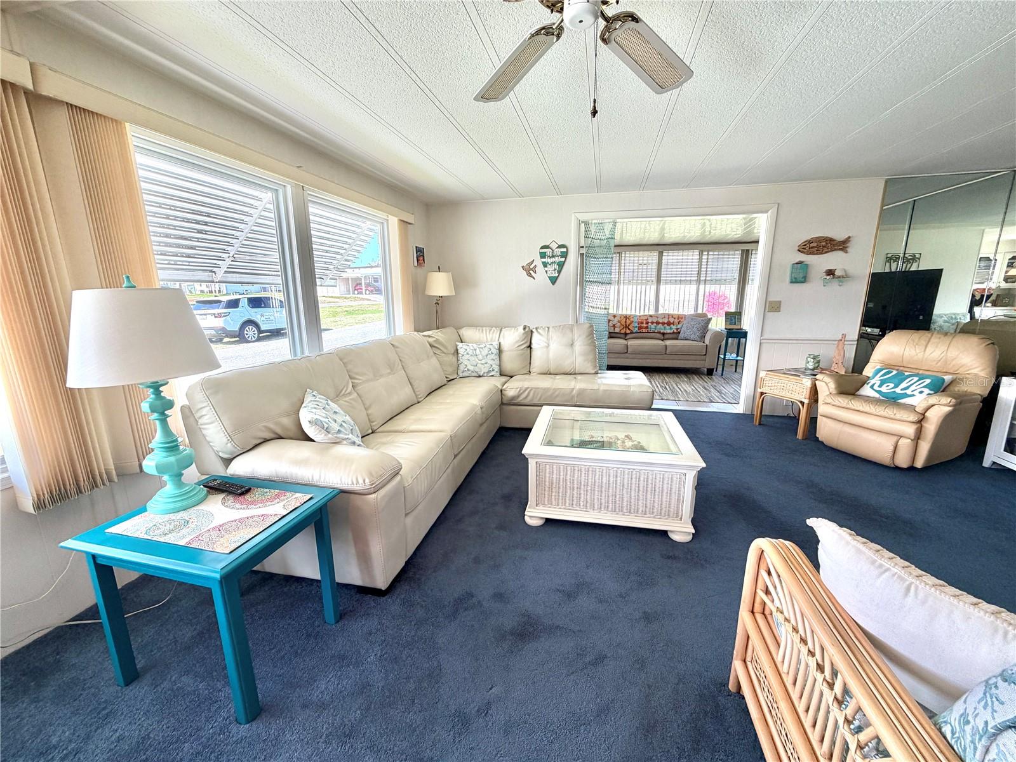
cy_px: 381
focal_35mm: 14
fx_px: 411
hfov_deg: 102.1
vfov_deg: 85.7
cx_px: 508
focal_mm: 2.22
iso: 80
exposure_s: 1/120
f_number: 2.2
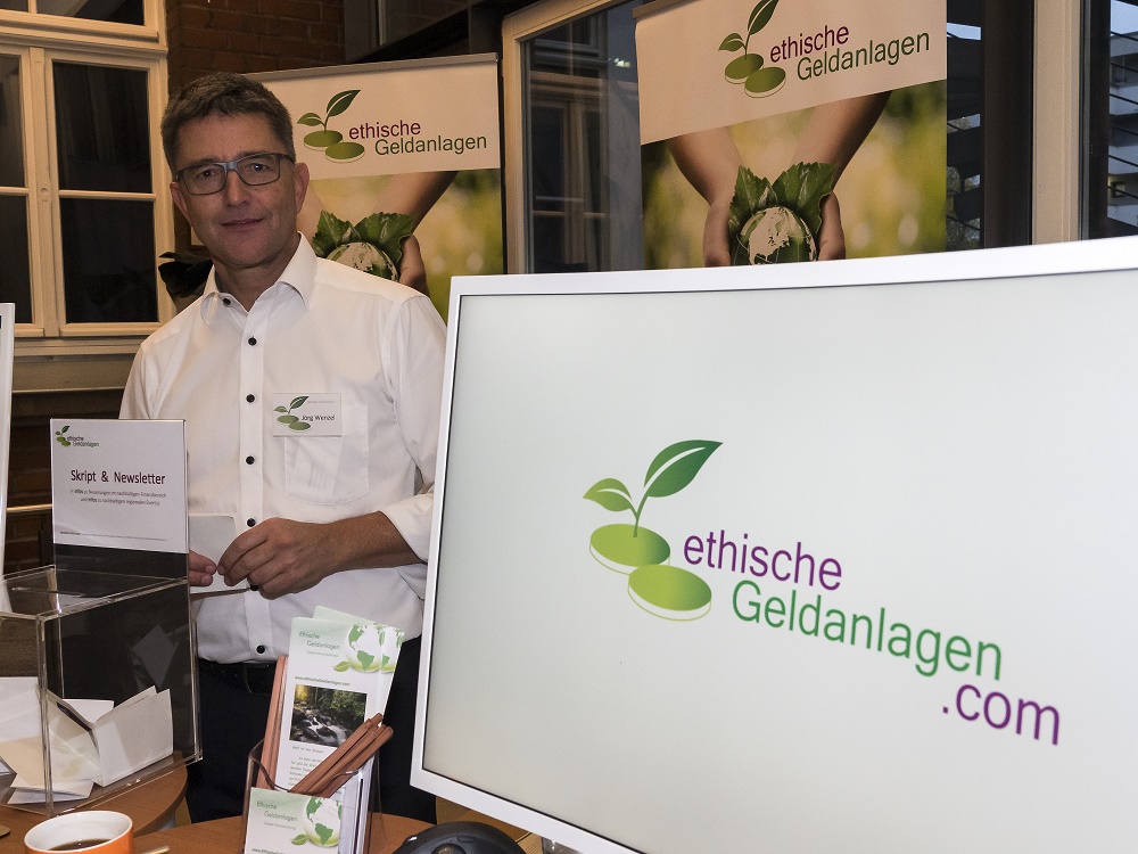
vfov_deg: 39.7
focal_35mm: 36
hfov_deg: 51.4
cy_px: 427
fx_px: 1183
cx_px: 569
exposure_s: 1/125
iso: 1600
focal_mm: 18
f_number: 5.6
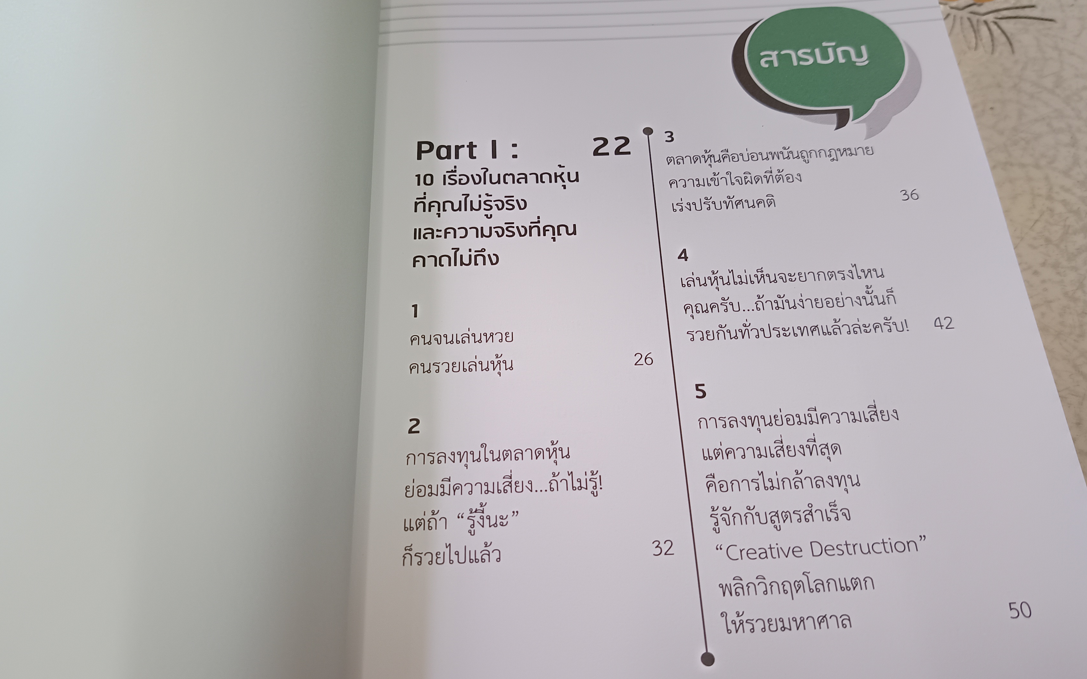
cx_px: 552
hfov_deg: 62.9
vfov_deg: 41.8
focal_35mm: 30
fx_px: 889
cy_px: 329
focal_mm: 5.31
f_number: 1.7
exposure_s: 1/50
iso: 608
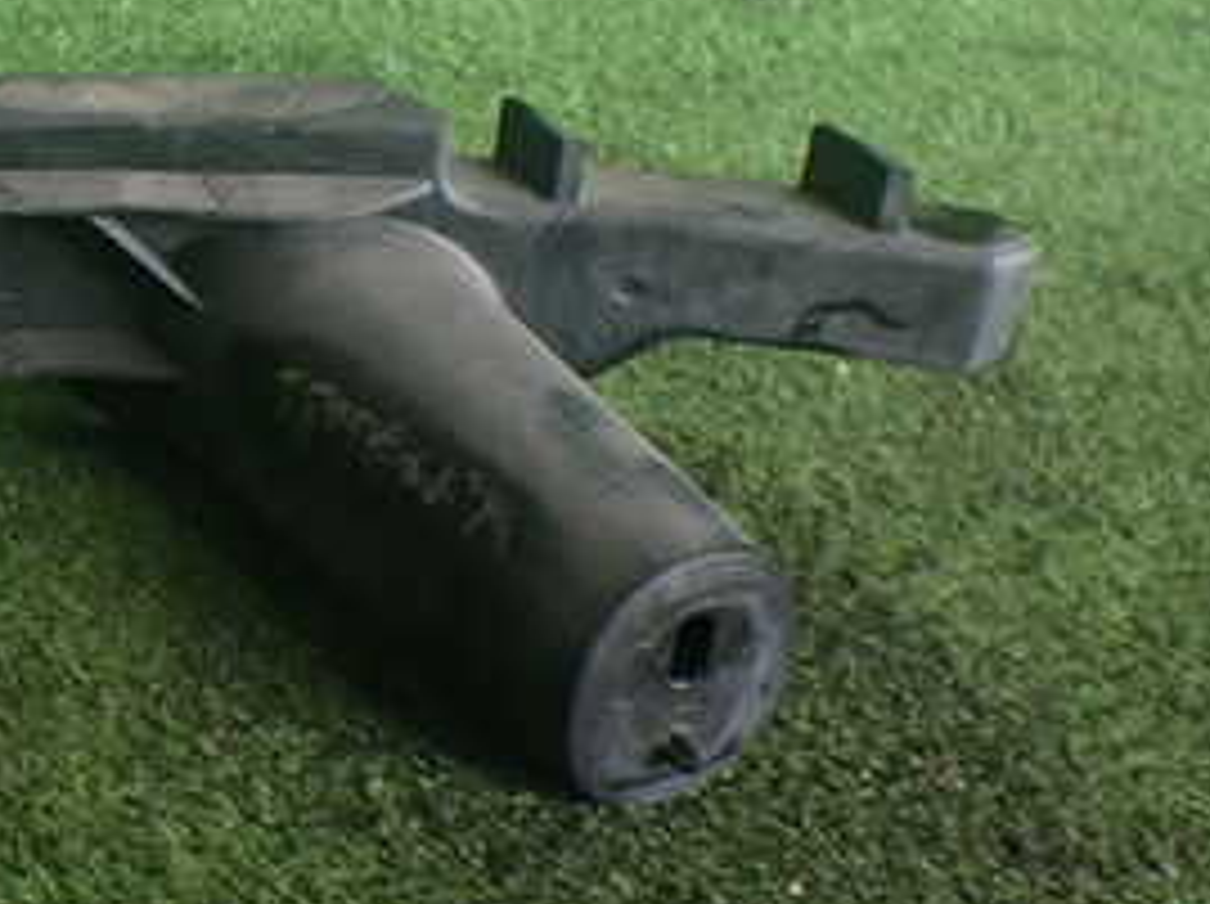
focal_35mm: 67
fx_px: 2339
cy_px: 328
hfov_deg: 27.0
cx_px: -67
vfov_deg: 21.8
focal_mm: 5.4
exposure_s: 1/125
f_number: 2.3
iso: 250
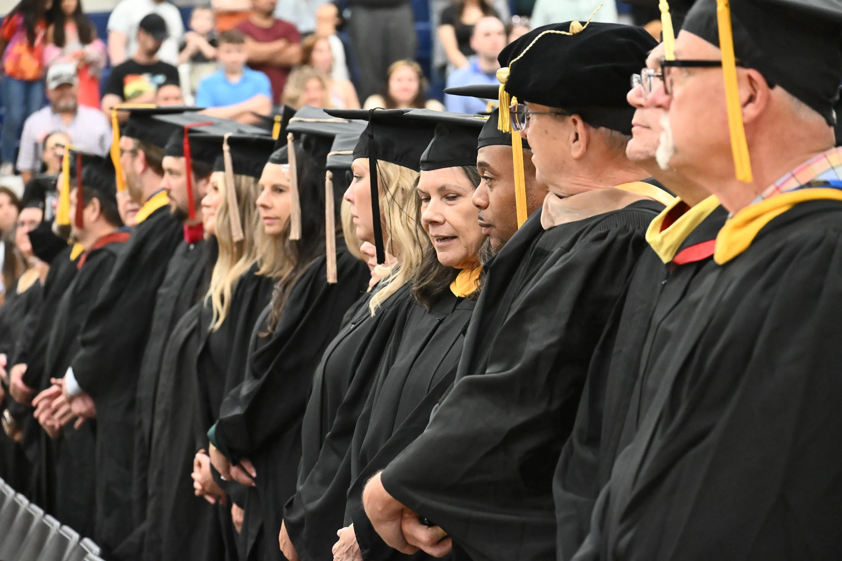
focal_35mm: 165
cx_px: 421
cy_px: 280
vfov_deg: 8.3
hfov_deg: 12.5
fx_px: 3859
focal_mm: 110
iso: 6400
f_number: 5.6
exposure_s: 1/200
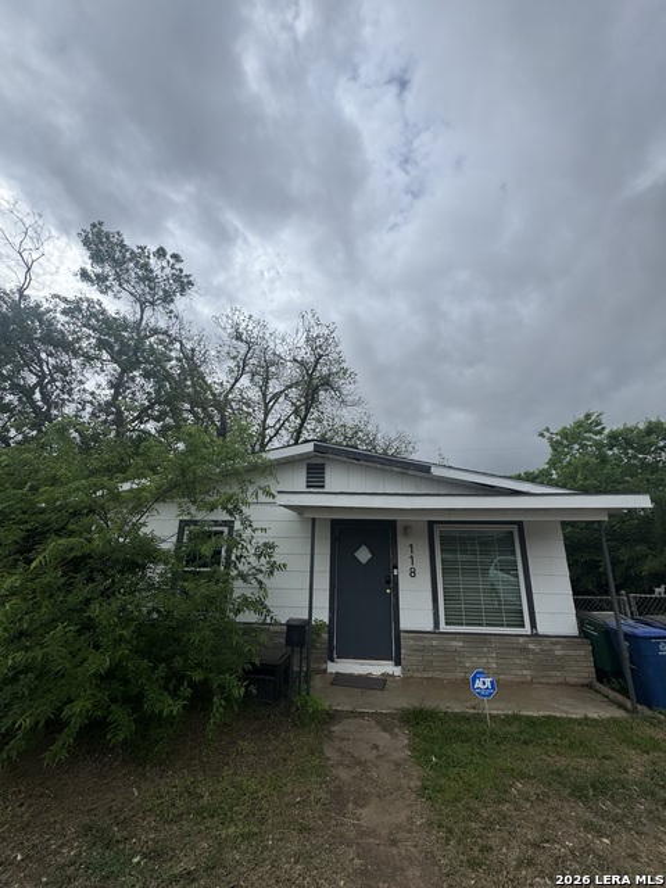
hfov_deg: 85.7
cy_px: 444
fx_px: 359
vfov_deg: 102.1
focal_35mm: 14
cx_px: 333
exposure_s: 1/2674
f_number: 2.2
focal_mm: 2.22
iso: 50
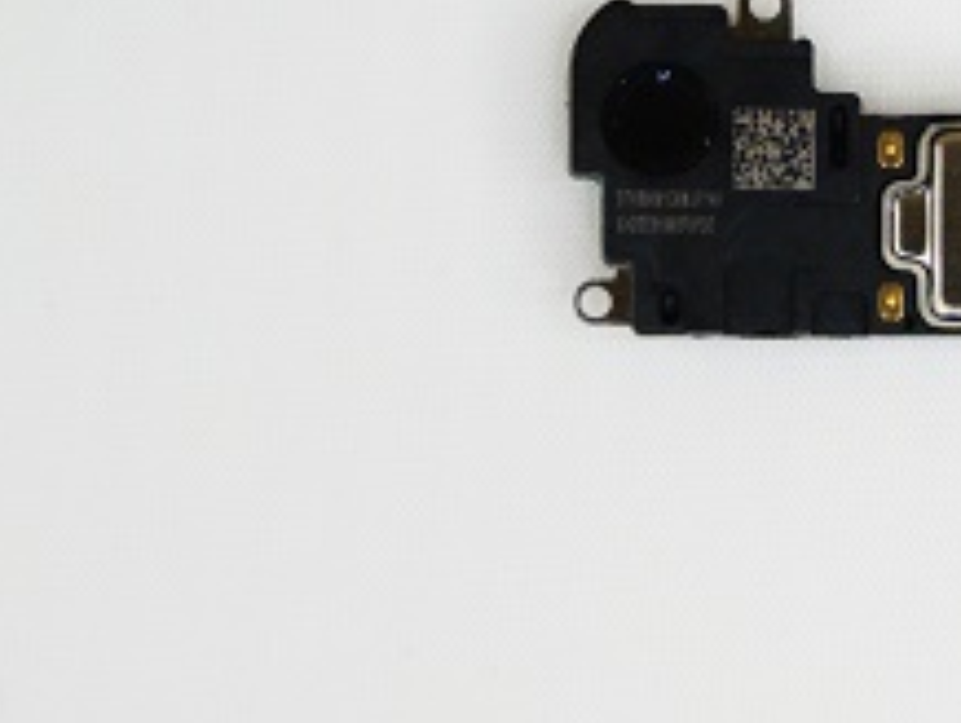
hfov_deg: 7.3
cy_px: 183
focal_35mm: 269
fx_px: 7476
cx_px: 1038
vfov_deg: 5.5
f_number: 5.6
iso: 1600
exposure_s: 1/160
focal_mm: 70
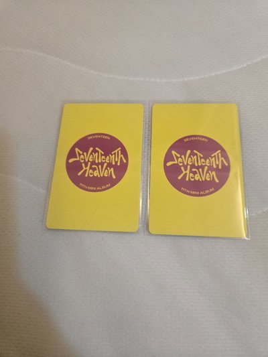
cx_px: 134
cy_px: 178
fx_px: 237
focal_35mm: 23
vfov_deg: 73.9
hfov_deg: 58.9
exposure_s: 1/120
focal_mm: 5.4
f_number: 1.8
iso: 400
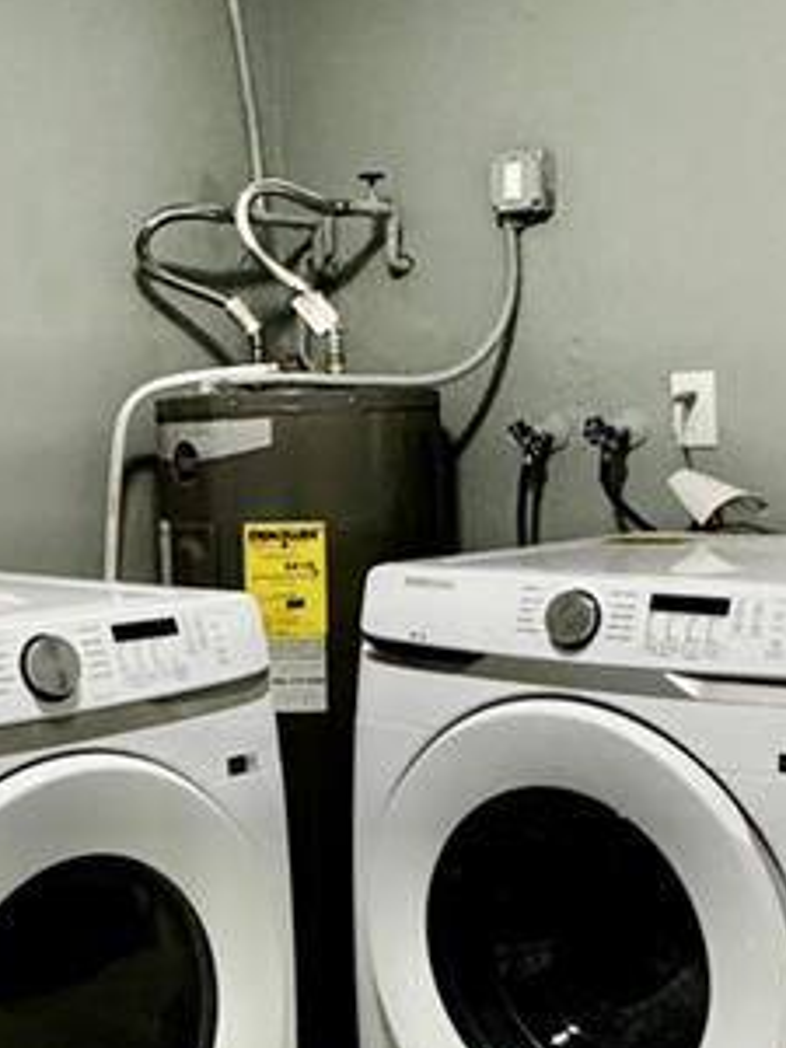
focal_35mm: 56
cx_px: 189
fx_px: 1695
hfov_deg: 25.8
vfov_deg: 34.3
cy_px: 510
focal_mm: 2.22
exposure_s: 1/60
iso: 500
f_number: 2.2
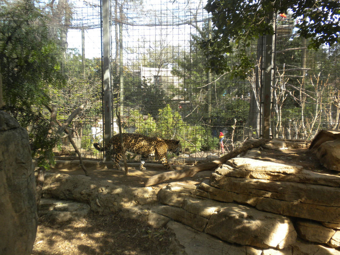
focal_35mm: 37
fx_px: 363
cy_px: 128
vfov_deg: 38.7
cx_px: 170
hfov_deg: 50.1
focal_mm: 6.6
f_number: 3.5
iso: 64
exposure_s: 1/85
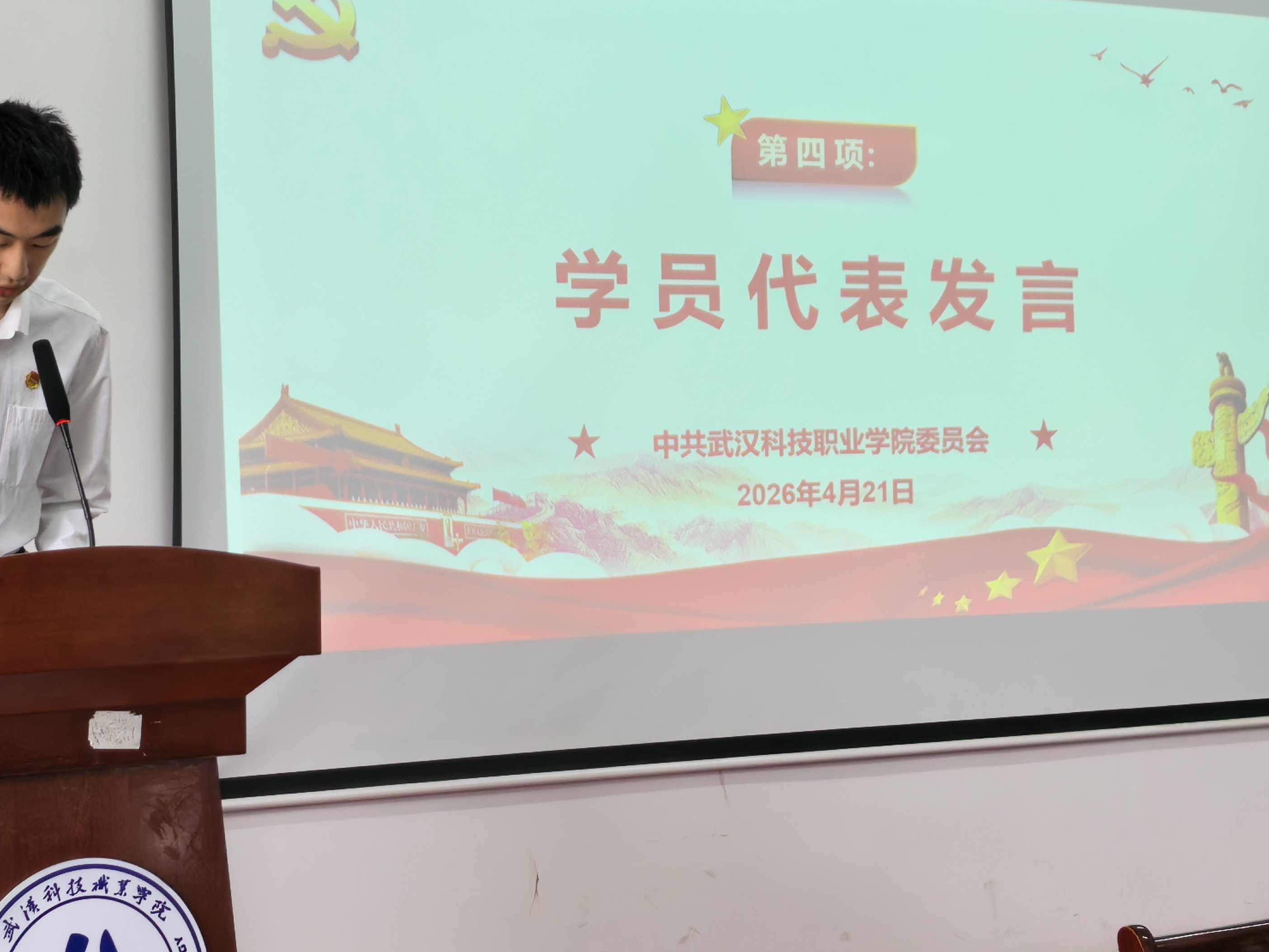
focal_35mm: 67
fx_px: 2456
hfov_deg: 28.6
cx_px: 358
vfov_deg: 21.9
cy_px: 404
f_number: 1.4
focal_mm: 5.75
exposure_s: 1/60
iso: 50
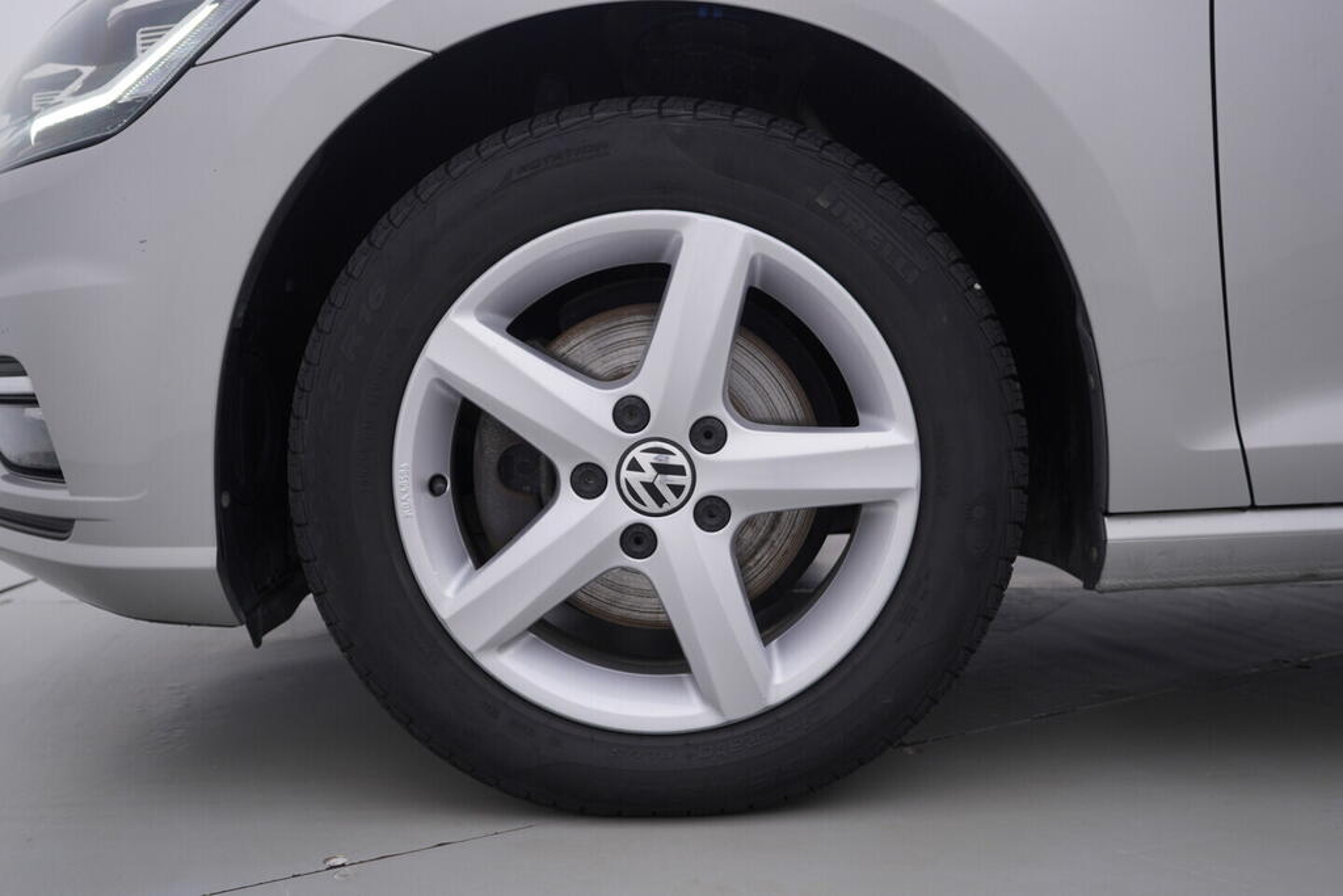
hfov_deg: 53.1
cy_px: 448
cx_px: 672
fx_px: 1343
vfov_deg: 36.9
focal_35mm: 36
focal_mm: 24
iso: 125
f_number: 4
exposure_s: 1/80
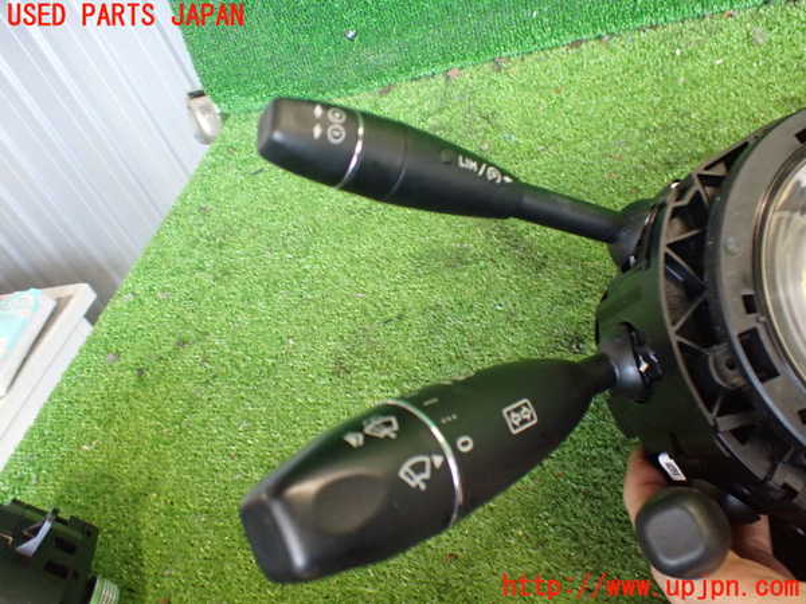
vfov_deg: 46.8
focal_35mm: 30
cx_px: 403
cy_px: 302
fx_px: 699
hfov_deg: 60.0
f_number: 2.3
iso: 800
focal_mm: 5.4
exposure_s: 1/80
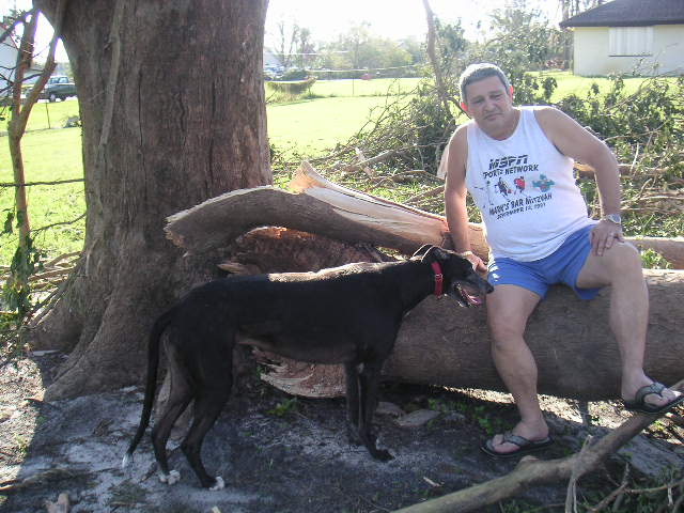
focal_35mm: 38
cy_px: 256
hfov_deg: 49.0
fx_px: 751
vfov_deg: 37.7
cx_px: 342
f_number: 2.8
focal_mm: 6
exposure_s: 1/180
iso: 50
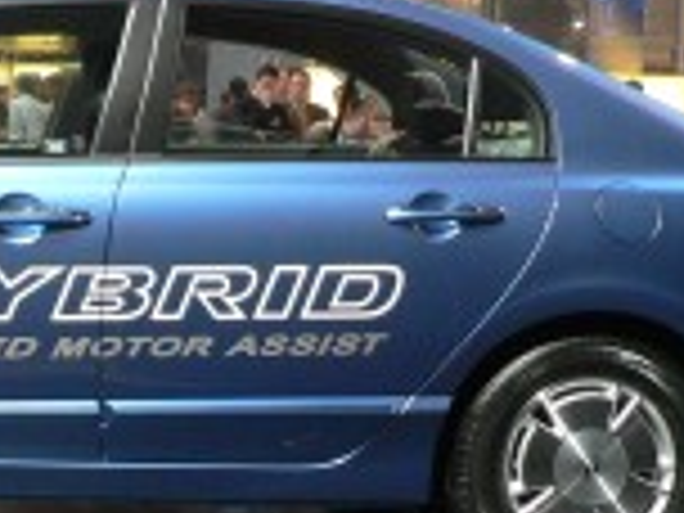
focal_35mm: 101
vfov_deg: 14.6
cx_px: -32
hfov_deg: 18.8
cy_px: 223
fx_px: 1996
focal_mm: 6
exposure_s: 1/40
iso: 200
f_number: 2.8
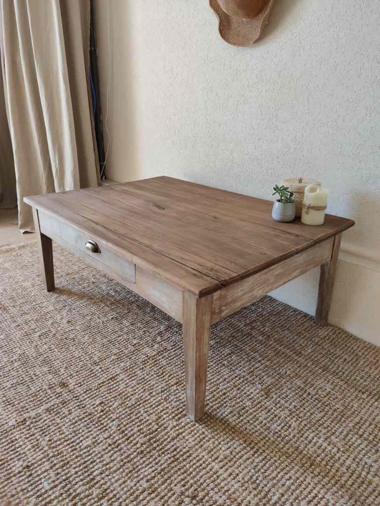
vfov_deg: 71.6
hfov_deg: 56.8
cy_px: 253
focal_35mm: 24
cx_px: 190
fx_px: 351
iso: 186
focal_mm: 6.72
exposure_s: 1/100
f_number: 1.69
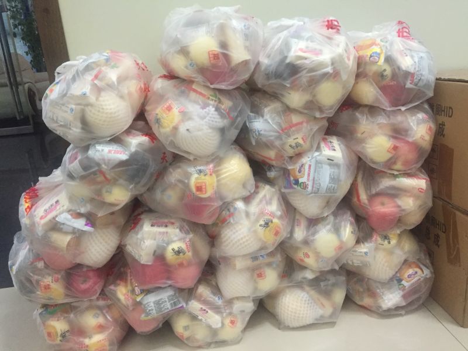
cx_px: 234
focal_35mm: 29
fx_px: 392
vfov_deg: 48.2
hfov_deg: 61.7
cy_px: 176
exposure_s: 1/33
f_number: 2.2
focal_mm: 4.15
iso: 250
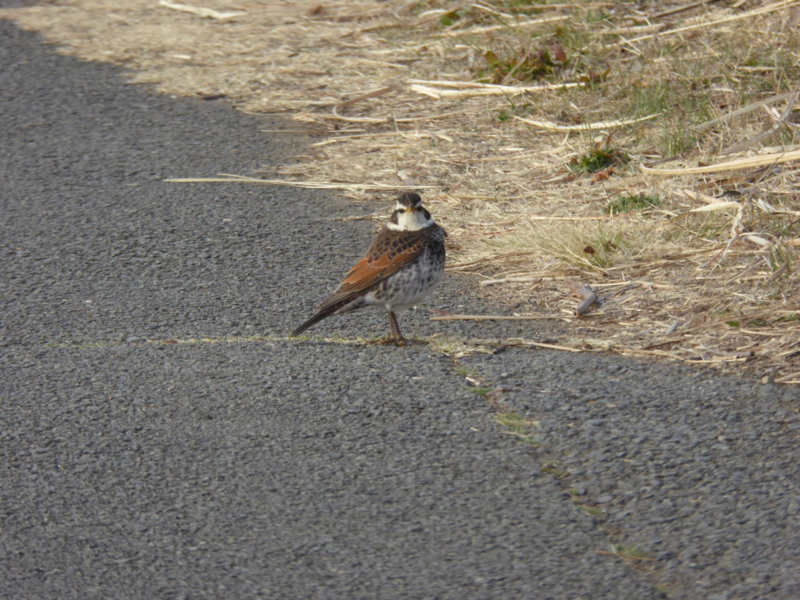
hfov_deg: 2.8
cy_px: 300
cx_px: 400
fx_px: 16640
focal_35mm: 720
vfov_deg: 2.1
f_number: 6.4
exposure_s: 1/125
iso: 160
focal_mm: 129
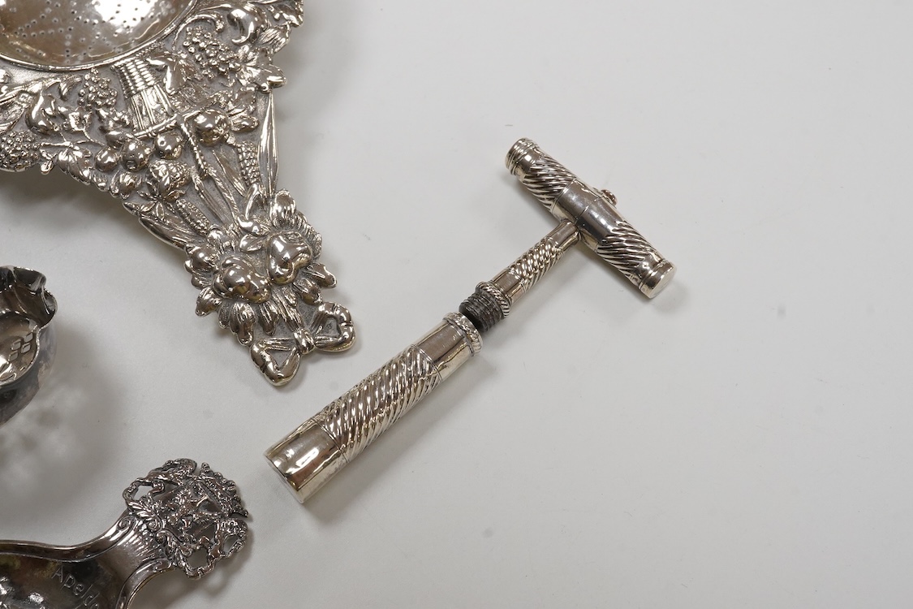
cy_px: 304
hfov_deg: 43.6
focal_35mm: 45
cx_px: 456
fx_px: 1141
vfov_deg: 29.9
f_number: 20
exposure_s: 1/100
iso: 2500
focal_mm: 30
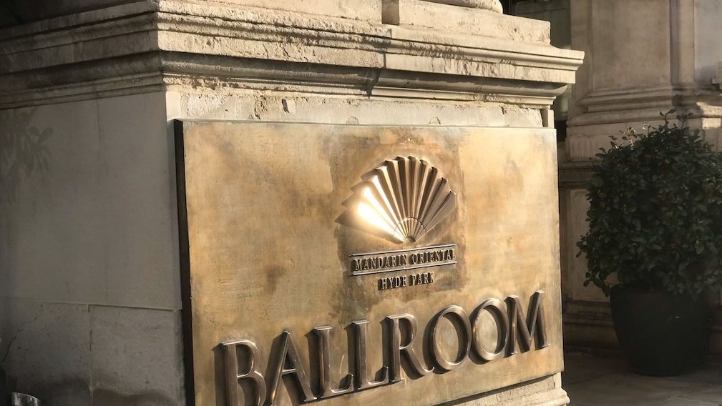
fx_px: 1206
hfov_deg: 33.3
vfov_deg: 19.1
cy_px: 259
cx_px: 364
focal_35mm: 63
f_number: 2.8
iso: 20
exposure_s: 1/207
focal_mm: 6.6
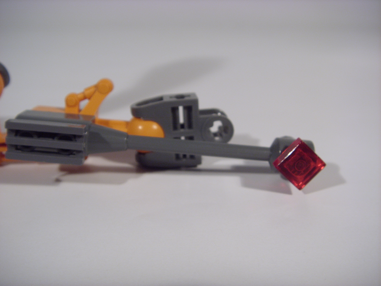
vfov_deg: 45.4
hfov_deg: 58.4
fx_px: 341
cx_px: 190
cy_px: 143
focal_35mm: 31
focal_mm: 6.3
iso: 100
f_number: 3.5
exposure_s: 1/30
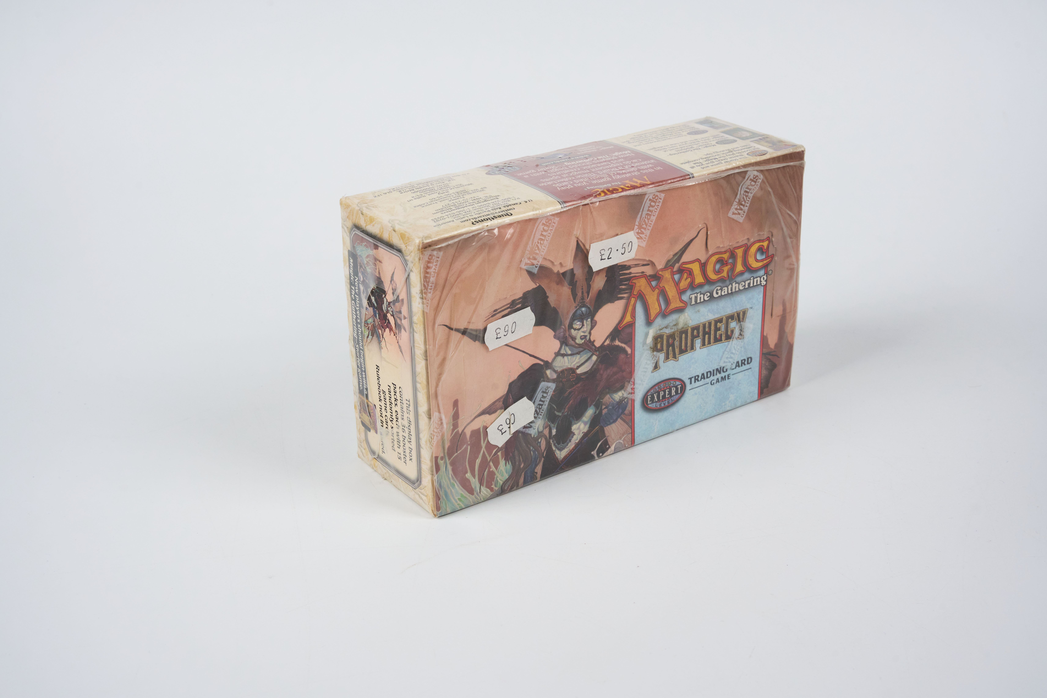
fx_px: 1408
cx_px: 524
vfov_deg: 27.9
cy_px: 349
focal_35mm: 48
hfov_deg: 40.8
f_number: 13
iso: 800
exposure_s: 1/50
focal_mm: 48.4
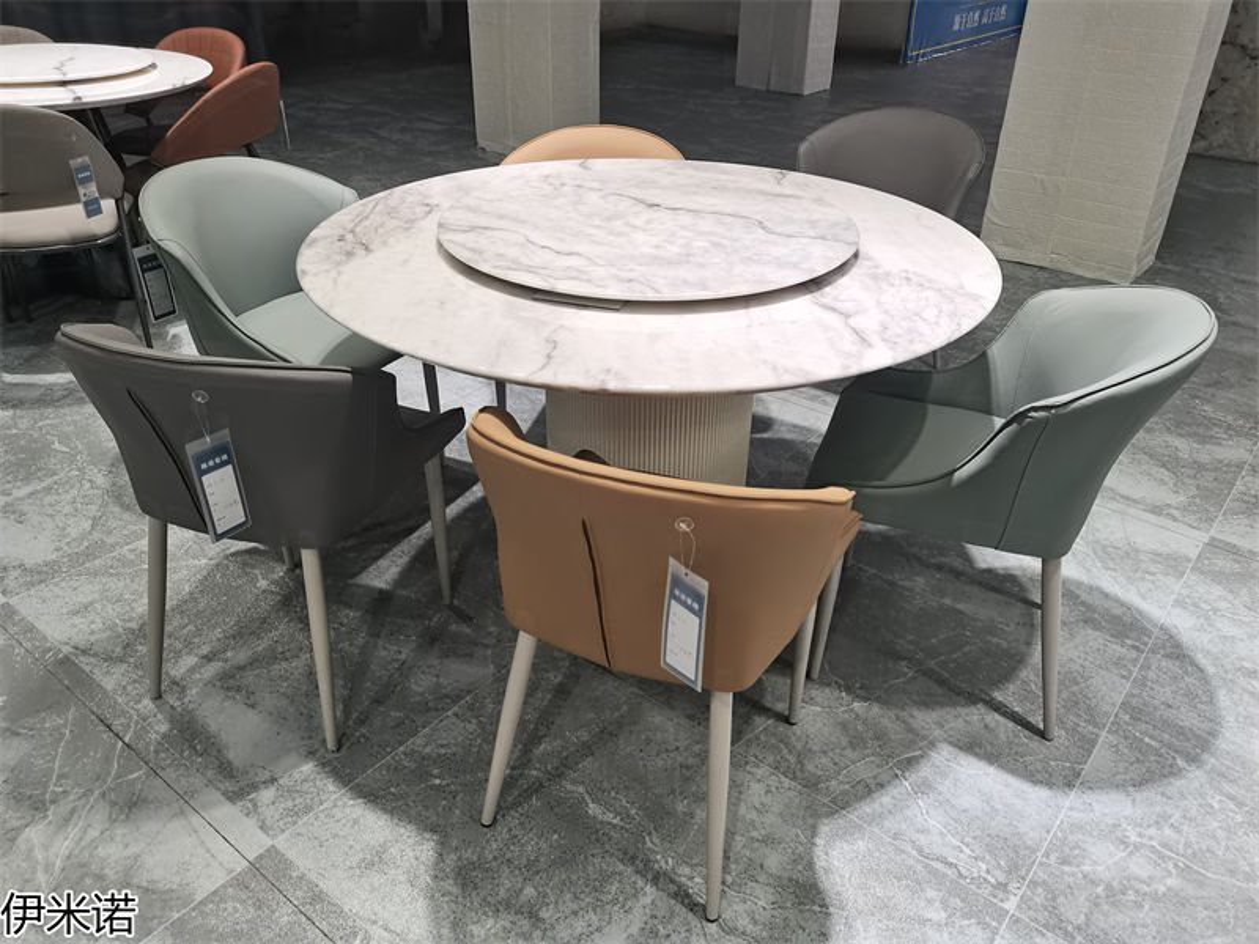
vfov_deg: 53.1
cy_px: 472
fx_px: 946
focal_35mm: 26
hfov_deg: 67.3
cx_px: 630
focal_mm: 5.58
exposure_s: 1/100
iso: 125
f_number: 1.8
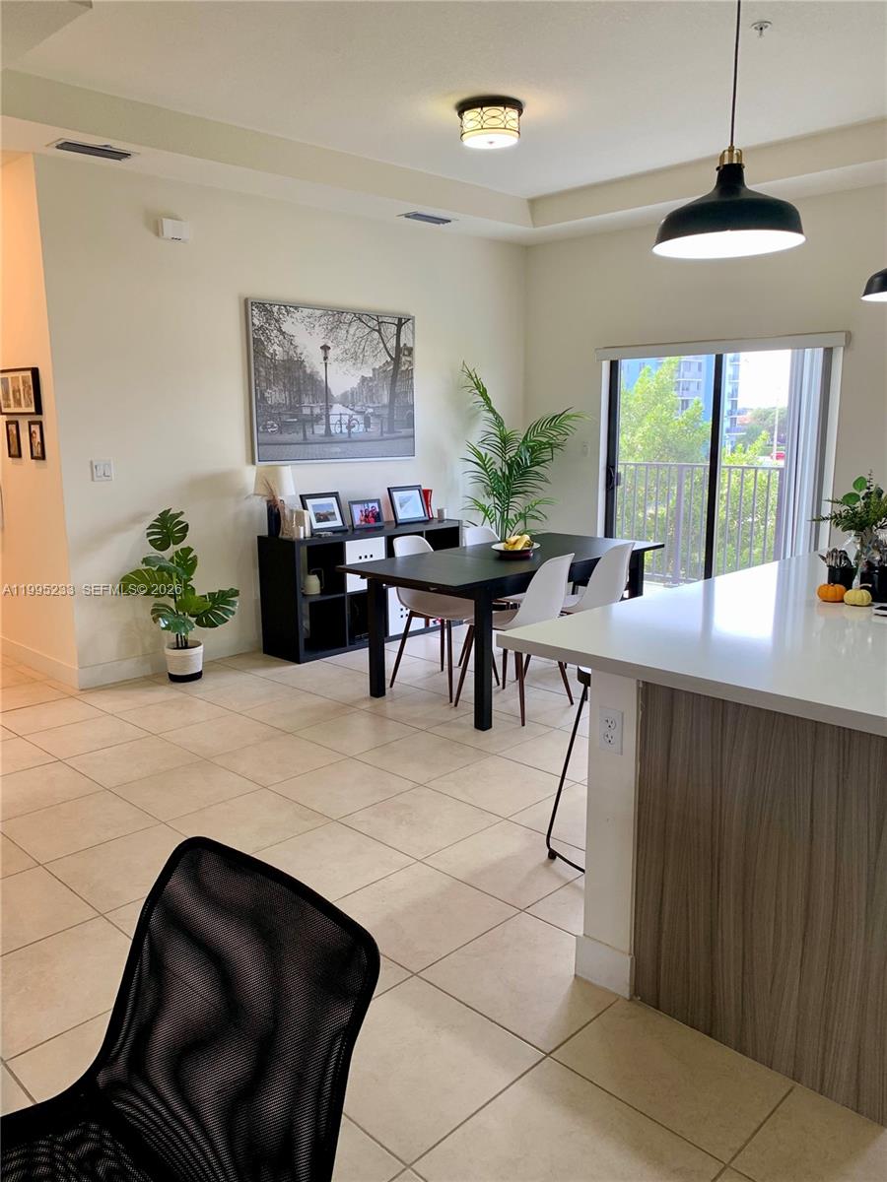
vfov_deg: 67.3
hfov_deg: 53.1
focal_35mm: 26
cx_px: 444
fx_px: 888
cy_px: 591
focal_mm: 4.25
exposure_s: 1/60
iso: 50
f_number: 1.8
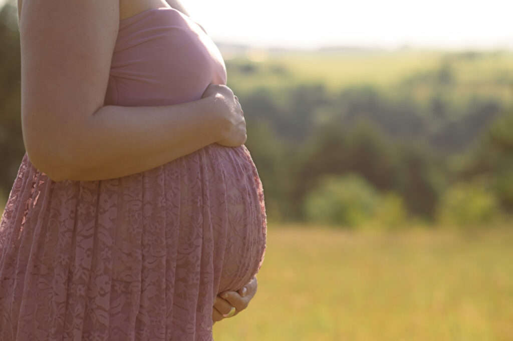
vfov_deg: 16.0
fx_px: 1210
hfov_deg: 23.9
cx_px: 256
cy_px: 170
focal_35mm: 85
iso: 500
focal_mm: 85
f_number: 3.2
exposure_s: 1/4000
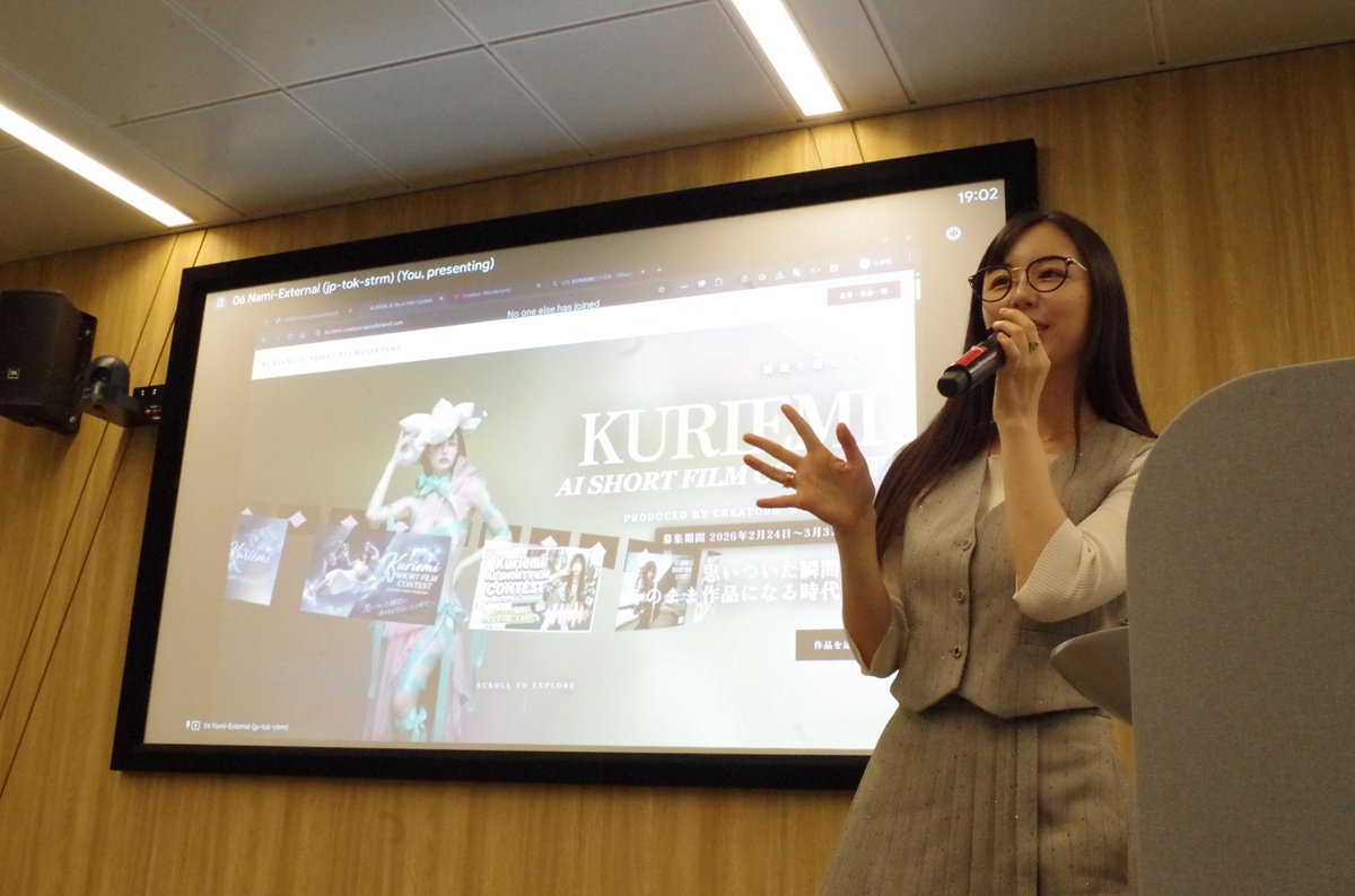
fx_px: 1352
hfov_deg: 53.2
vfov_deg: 36.7
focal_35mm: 36
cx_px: 678
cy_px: 448
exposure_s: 1/40
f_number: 14
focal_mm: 24.38
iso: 6400
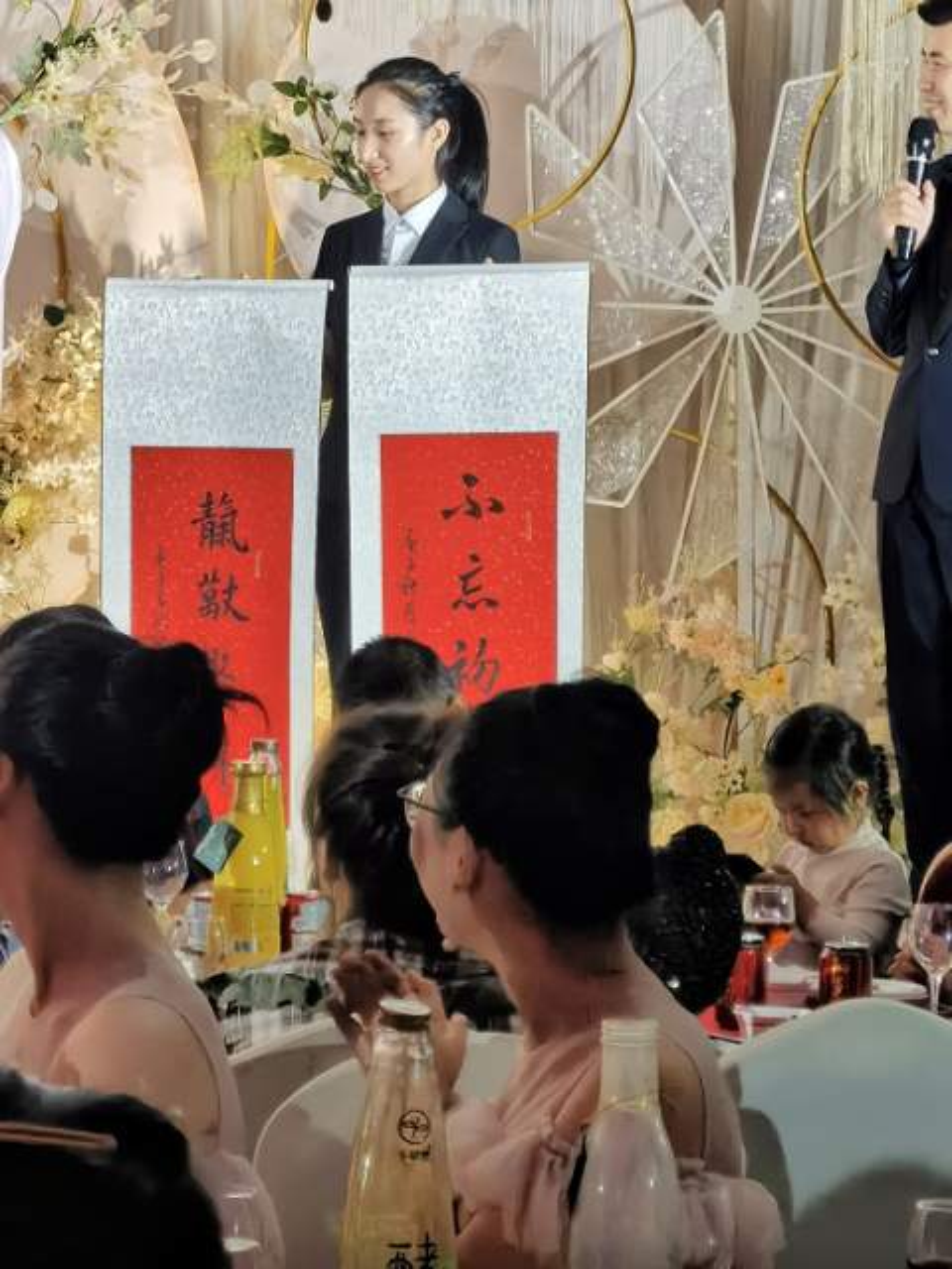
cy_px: 634
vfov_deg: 12.2
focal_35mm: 162
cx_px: 476
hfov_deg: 9.2
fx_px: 5940
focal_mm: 7.48
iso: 200
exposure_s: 1/120
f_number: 2.4
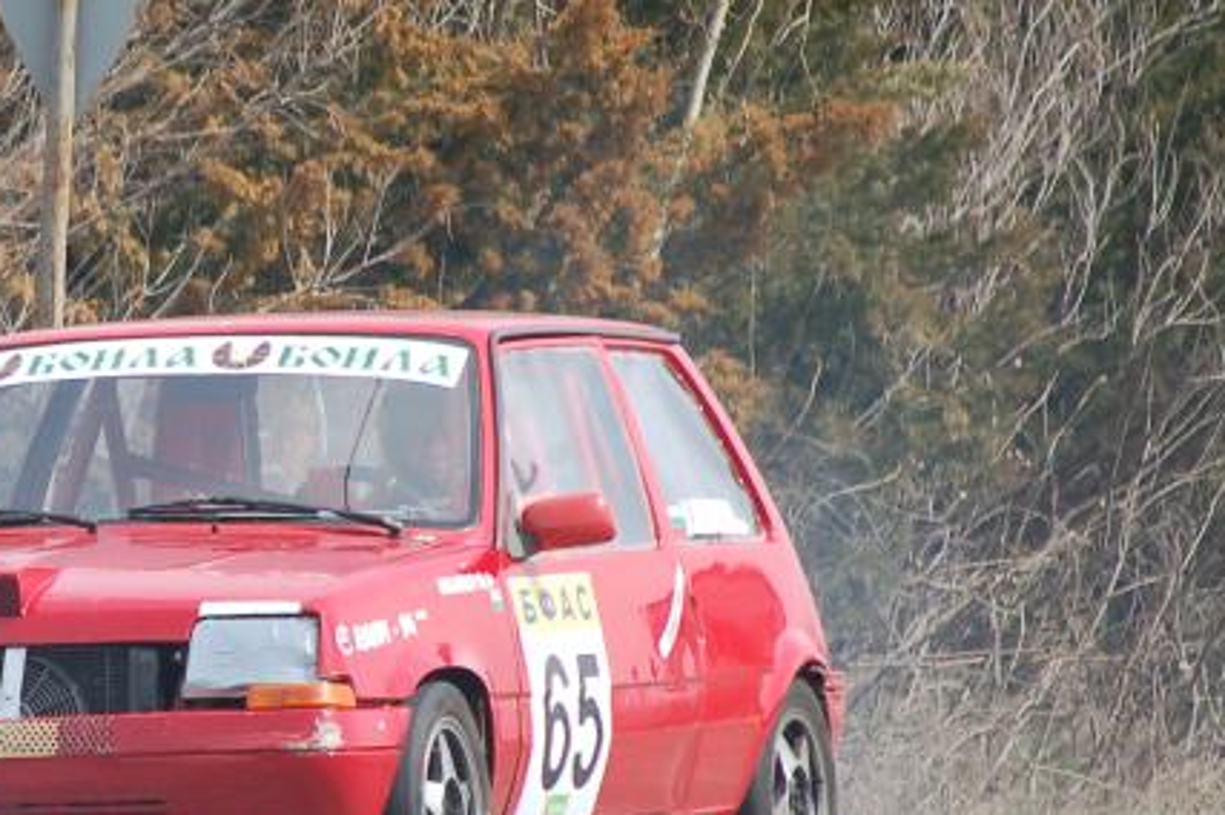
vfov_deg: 1.9
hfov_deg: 2.9
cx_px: 98
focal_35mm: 720
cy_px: 449
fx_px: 24480
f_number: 5.6
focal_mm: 200
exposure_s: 1/1000
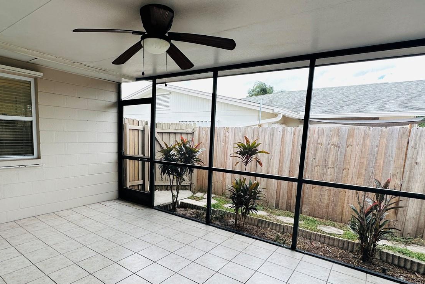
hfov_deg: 80.2
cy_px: 169
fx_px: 248
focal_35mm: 21
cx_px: 169
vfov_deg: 59.1
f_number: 2.2
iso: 40
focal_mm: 2.22
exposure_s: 1/227
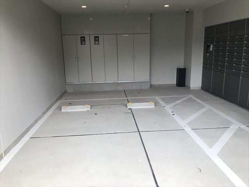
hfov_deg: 63.4
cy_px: 94
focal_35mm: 28
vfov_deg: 49.7
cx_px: 124
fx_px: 201
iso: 20
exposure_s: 1/254
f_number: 1.8
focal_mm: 3.99
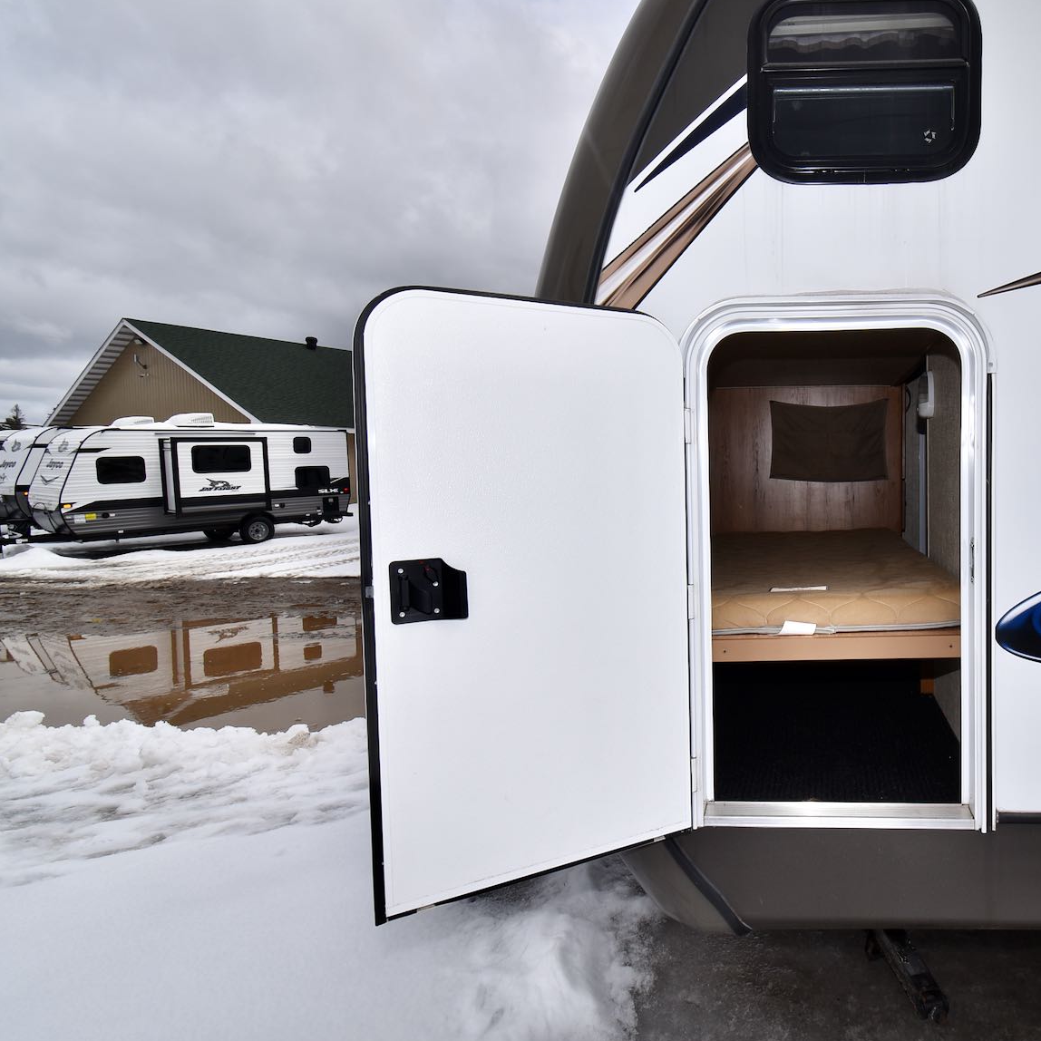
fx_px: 680
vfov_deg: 74.8
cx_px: 771
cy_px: 511
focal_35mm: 20
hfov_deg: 70.2
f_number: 13
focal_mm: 10
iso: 100
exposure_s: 1/200
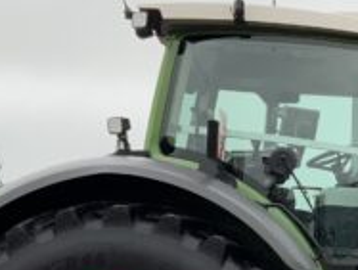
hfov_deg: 18.6
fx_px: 1026
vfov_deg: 14.8
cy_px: 260
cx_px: 450
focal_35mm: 99
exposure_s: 1/191
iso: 16
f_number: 1.8
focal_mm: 3
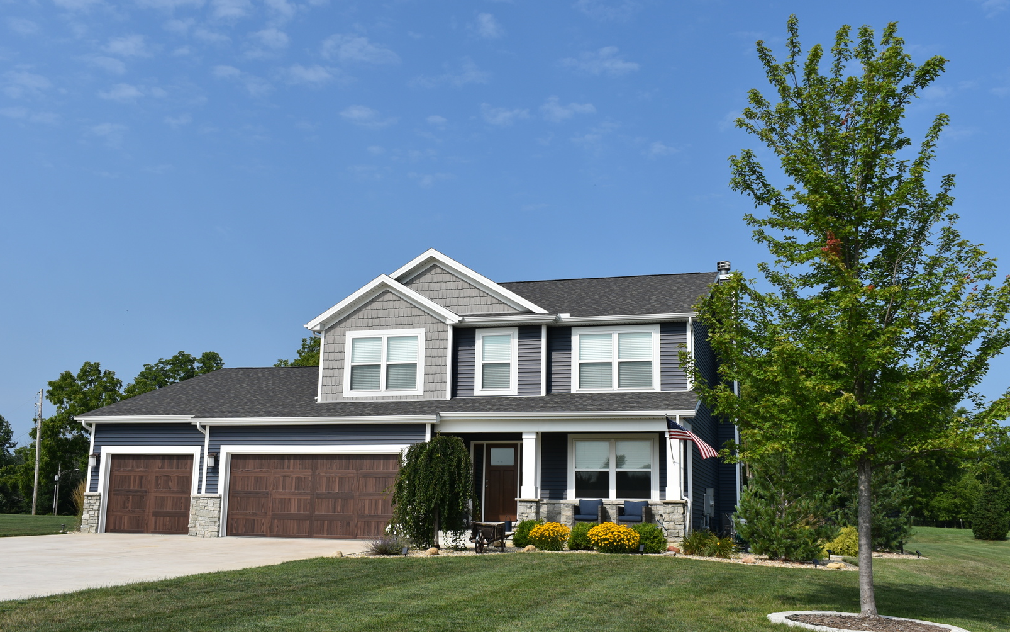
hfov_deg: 52.7
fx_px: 1019
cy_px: 317
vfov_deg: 34.4
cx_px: 508
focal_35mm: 37
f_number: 9
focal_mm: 24
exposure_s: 1/320
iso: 100
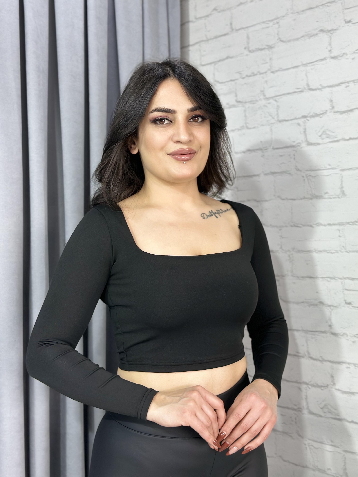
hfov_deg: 30.3
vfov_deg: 39.7
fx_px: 662
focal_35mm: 48
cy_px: 238
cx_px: 179
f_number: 1.78
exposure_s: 1/100
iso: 100
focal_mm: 6.86
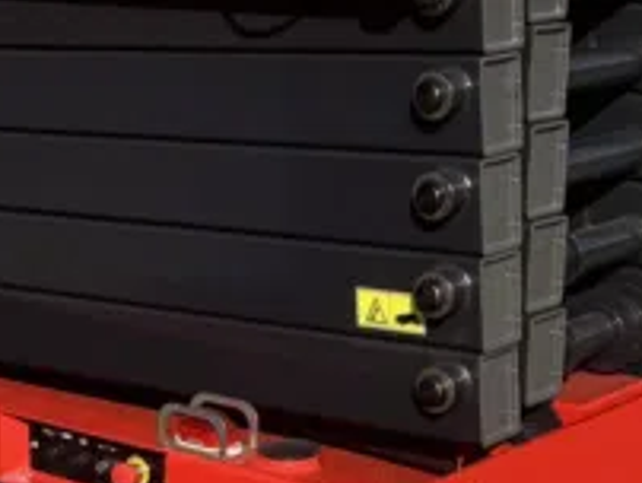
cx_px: 296
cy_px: 264
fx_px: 1411
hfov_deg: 25.6
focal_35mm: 76
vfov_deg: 19.4
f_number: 1.78
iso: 80
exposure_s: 1/5814
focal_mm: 6.76
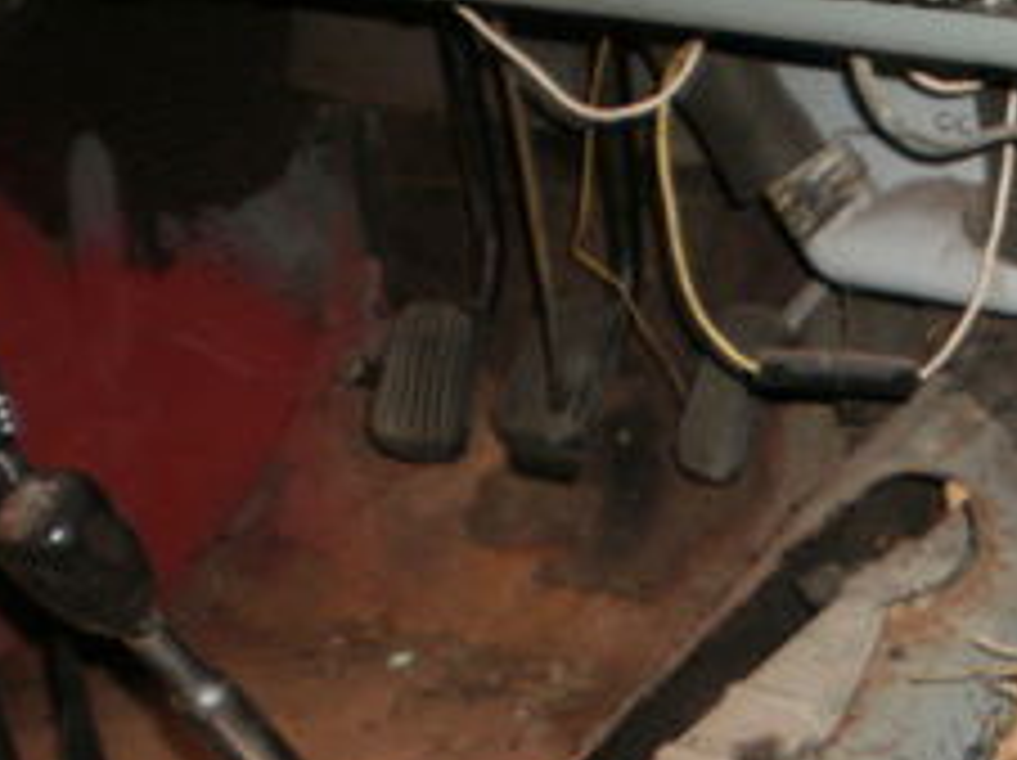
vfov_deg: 13.8
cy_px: 1075
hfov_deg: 18.0
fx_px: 2994
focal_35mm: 102
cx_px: 1323
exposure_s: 1/30
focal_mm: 6.3
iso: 125
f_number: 3.1
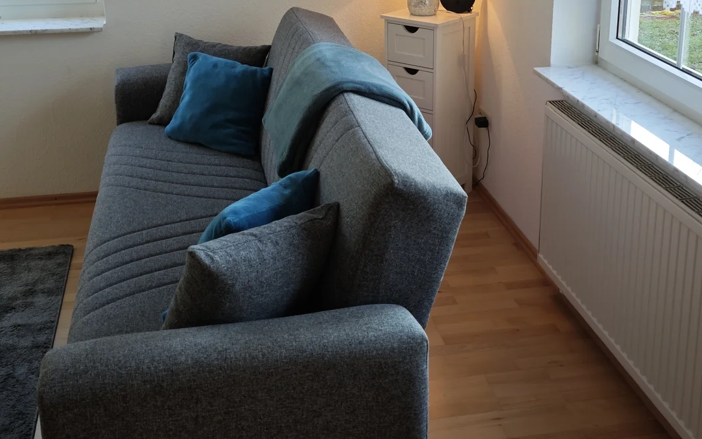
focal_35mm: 48
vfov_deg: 26.4
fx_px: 918
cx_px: 377
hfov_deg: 41.8
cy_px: 89
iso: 80
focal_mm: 6.55
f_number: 1.6
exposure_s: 1/100
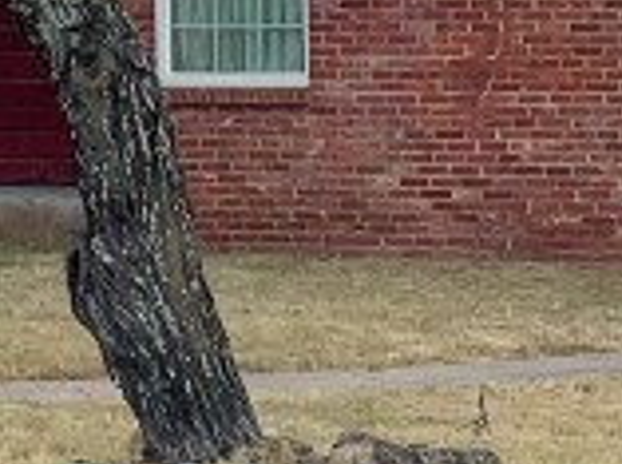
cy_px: 79
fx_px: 3048
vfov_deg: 8.7
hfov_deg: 11.0
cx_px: 1070
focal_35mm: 170
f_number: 1.6
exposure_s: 1/371
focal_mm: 5.1
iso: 32
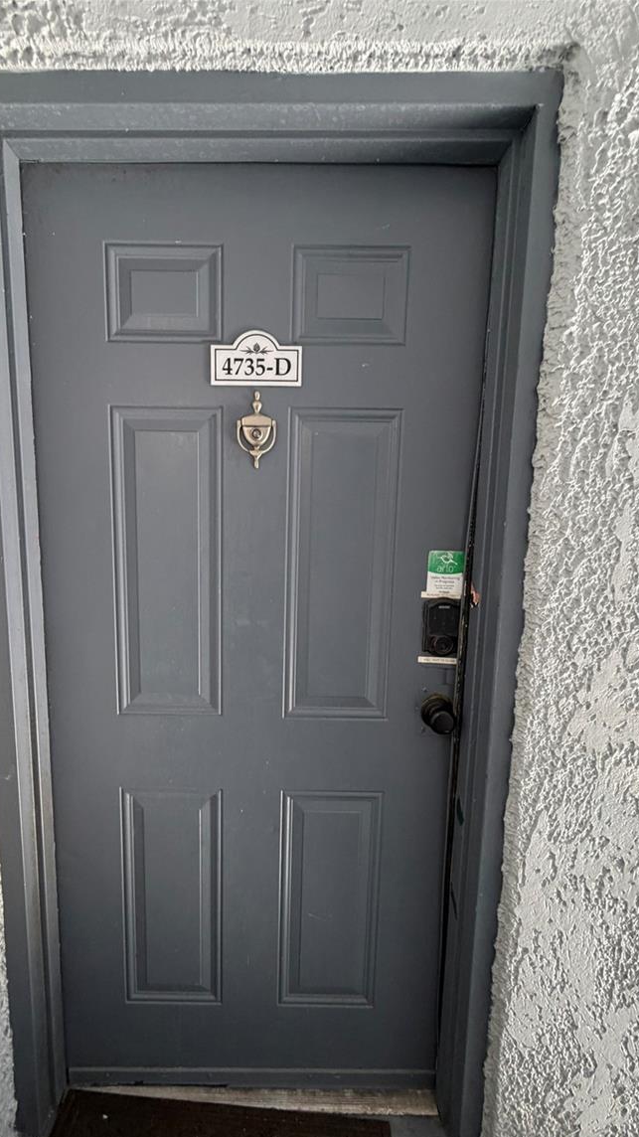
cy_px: 595
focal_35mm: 16
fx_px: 482
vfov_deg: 99.3
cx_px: 280
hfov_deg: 66.8
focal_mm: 2.22
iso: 200
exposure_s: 1/60
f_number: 2.2
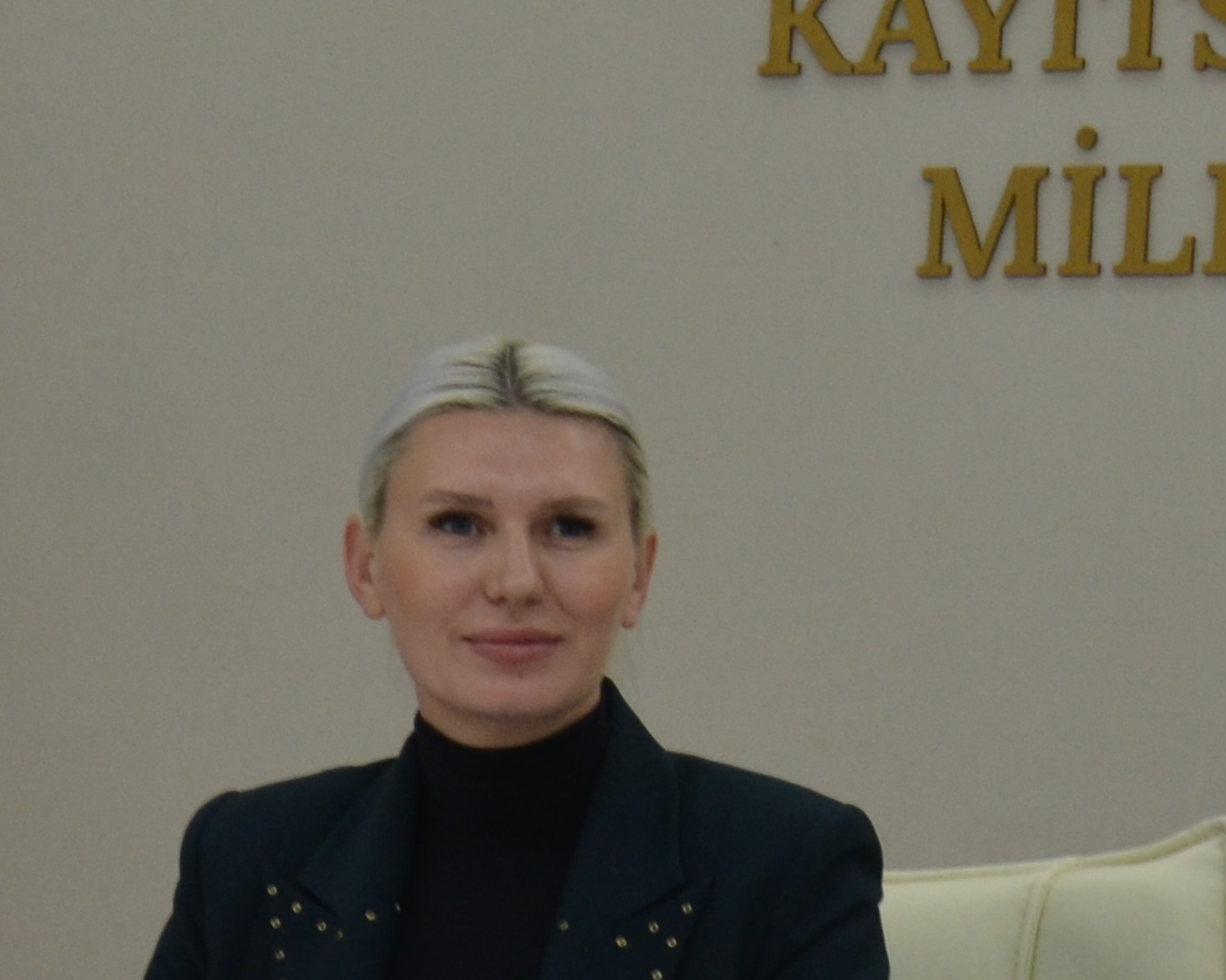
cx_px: 1049
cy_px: 591
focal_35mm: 332
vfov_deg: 4.7
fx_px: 12044
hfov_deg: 5.8
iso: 400
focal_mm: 50
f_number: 5
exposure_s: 1/80
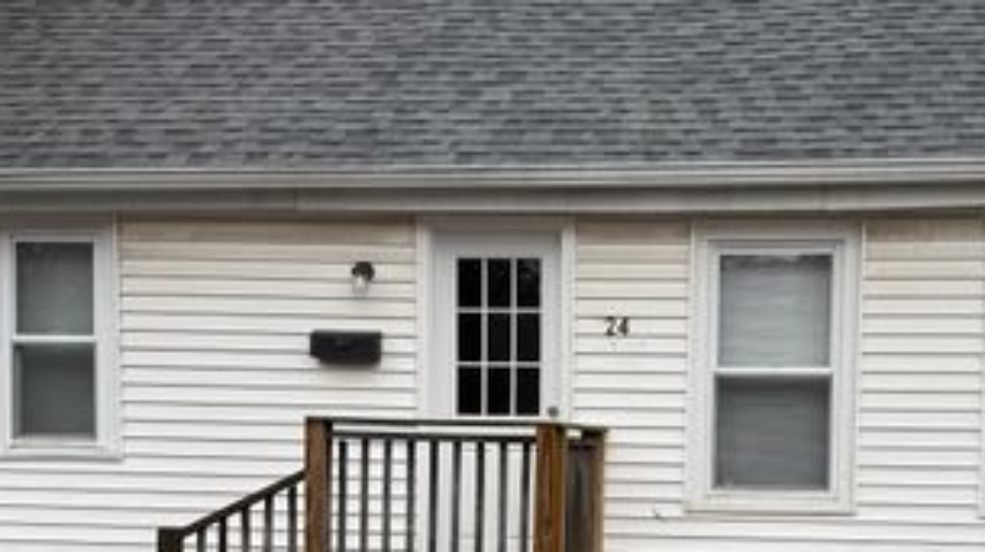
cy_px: 344
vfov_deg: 27.6
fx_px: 1122
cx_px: 559
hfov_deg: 47.3
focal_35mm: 43
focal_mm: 6.76
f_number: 1.78
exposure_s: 1/858
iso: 80
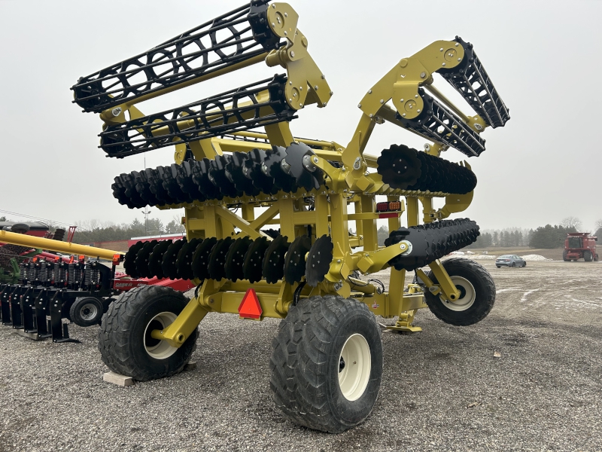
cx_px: 301
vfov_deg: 53.1
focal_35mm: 26
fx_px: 452
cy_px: 226
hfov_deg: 67.3
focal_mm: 5.7
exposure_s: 1/471
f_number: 1.5
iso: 50
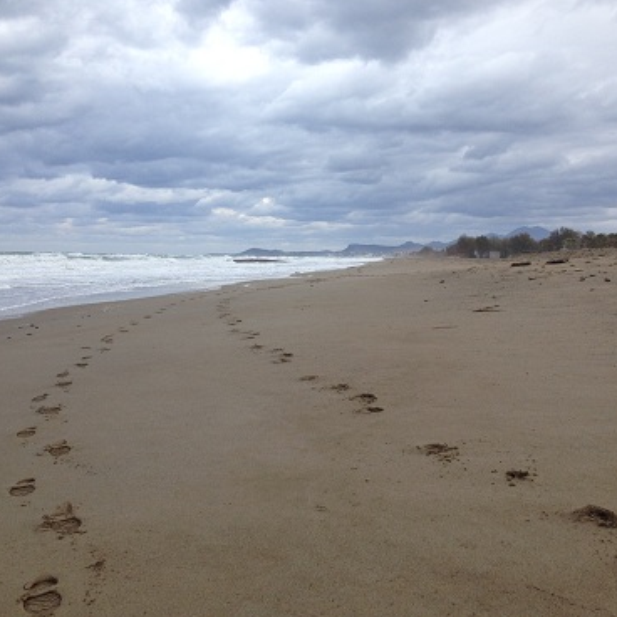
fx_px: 847
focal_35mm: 42
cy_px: 311
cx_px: 303
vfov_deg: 40.0
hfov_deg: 40.0
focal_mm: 4.28
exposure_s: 1/363
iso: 50
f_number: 2.4
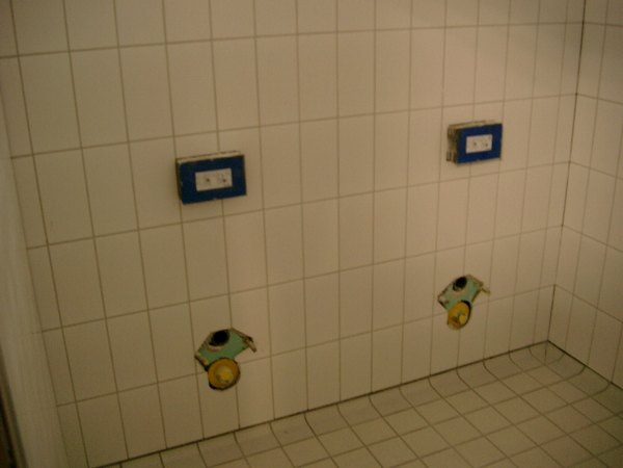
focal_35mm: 37
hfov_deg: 50.1
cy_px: 234
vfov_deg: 38.7
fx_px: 666
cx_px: 312
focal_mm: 7.6
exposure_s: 1/15
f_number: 2.6
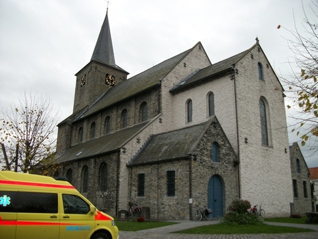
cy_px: 120
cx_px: 159
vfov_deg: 44.2
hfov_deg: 56.8
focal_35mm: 32
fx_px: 294
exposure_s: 1/500
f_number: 2.9
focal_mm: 5.7
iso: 80
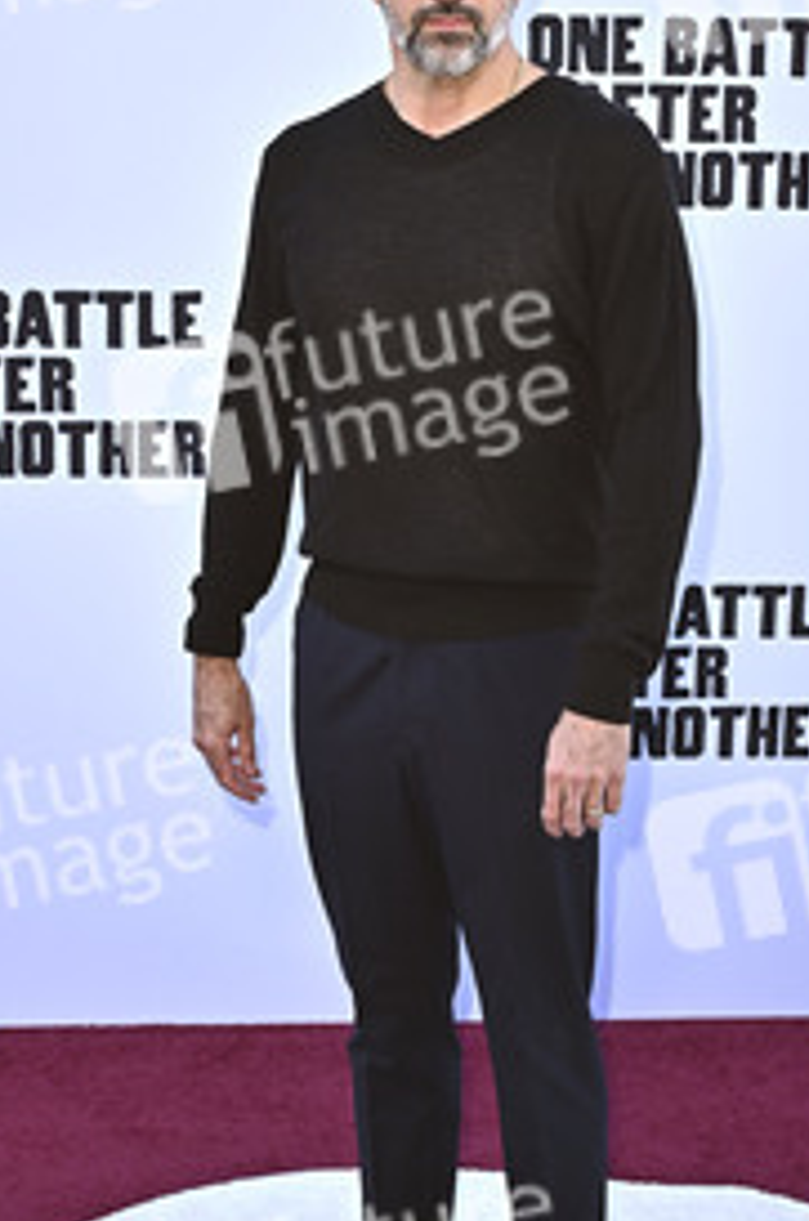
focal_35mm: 66
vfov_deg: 30.6
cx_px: 469
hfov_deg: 20.5
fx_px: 2233
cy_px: 622
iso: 640
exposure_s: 1/320
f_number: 5
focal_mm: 45
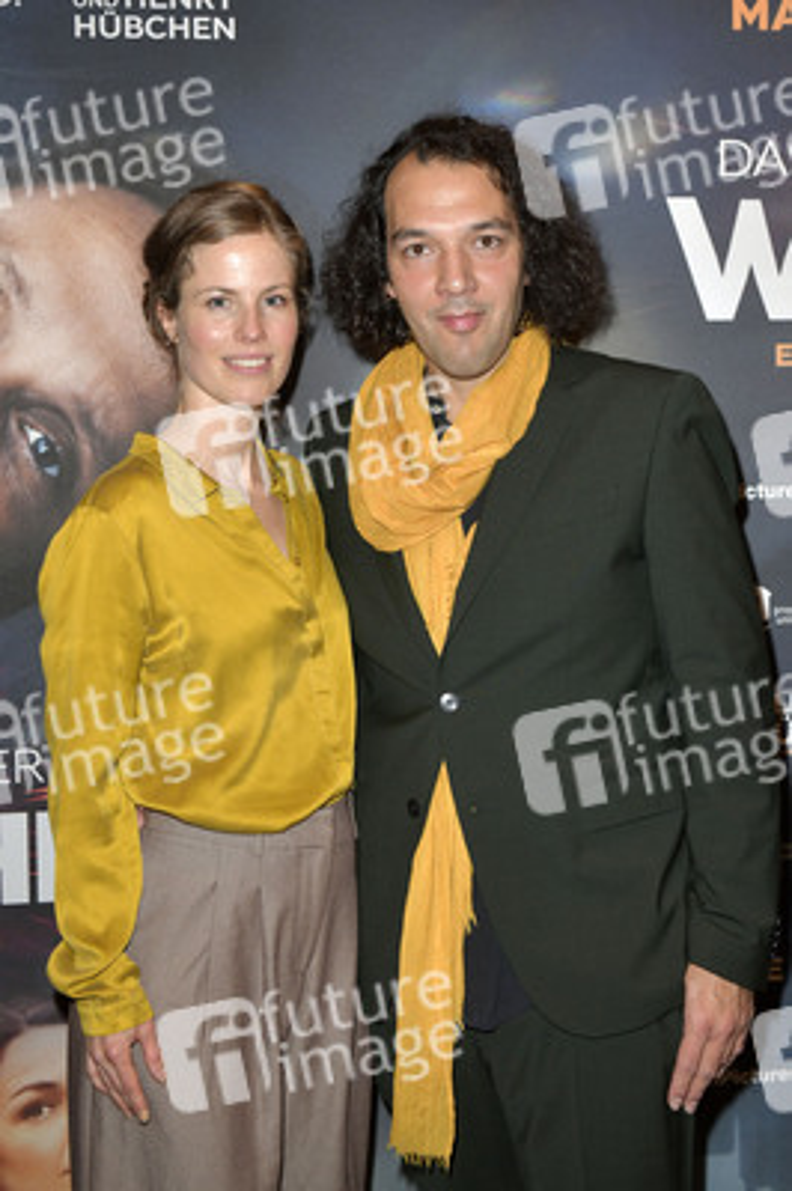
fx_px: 1487
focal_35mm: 45
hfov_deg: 29.8
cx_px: 396
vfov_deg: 43.6
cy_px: 596
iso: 1250
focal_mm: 45
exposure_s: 1/250
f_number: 5.6
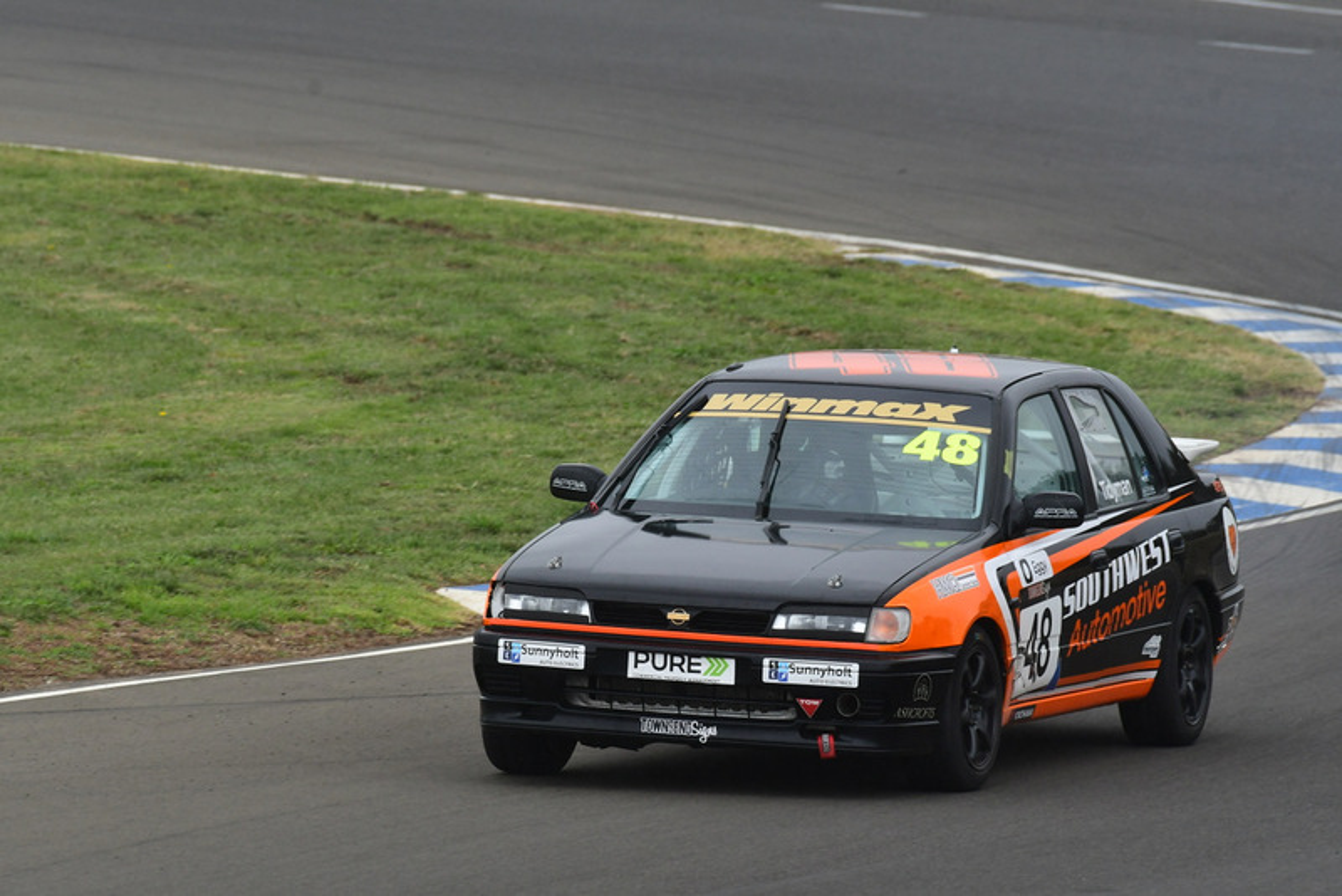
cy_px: 448
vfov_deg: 1.8
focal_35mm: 750
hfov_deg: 2.7
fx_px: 27967
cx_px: 671
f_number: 10
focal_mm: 500
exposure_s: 1/640
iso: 640
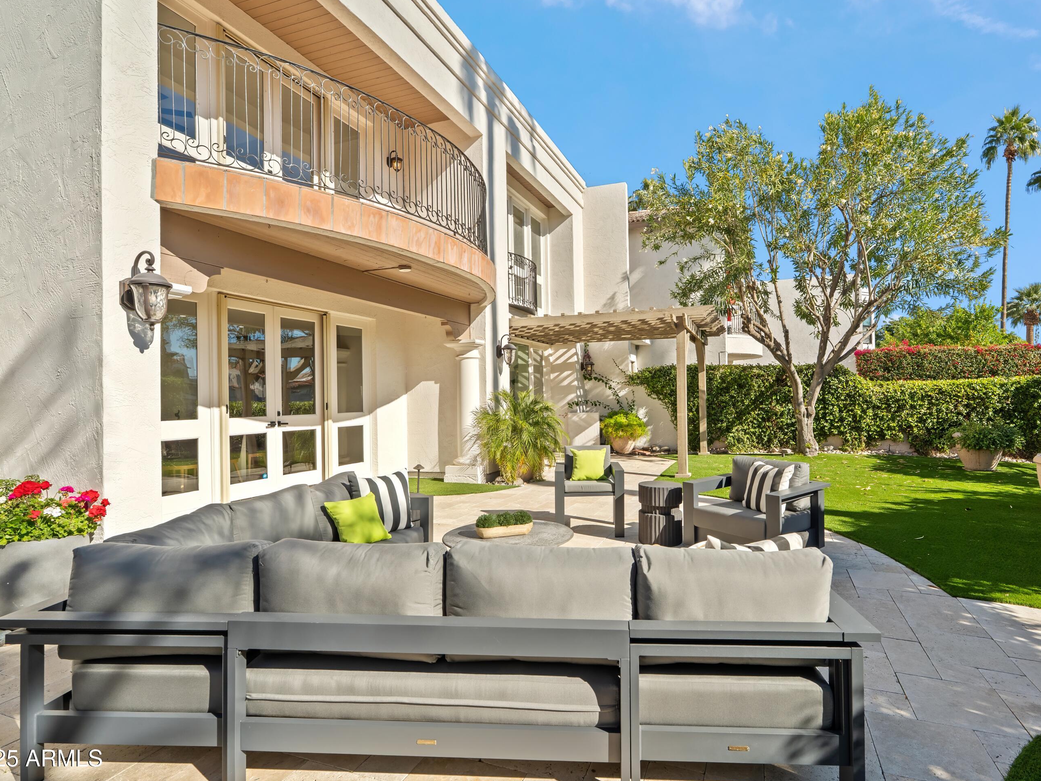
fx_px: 541
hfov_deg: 87.5
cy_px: 389
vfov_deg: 71.6
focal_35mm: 18
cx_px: 575
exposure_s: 1/640
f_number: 8
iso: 800
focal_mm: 16
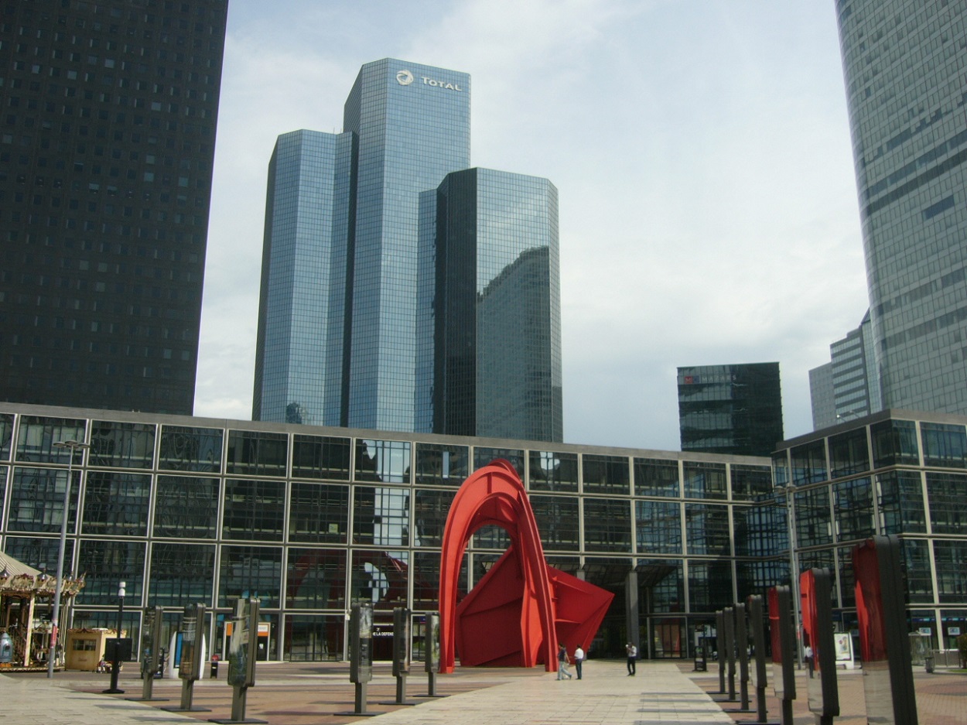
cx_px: 484
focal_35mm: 35
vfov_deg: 40.7
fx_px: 978
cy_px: 362
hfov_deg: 52.6
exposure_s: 1/200
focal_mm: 5.8
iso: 50
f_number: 8
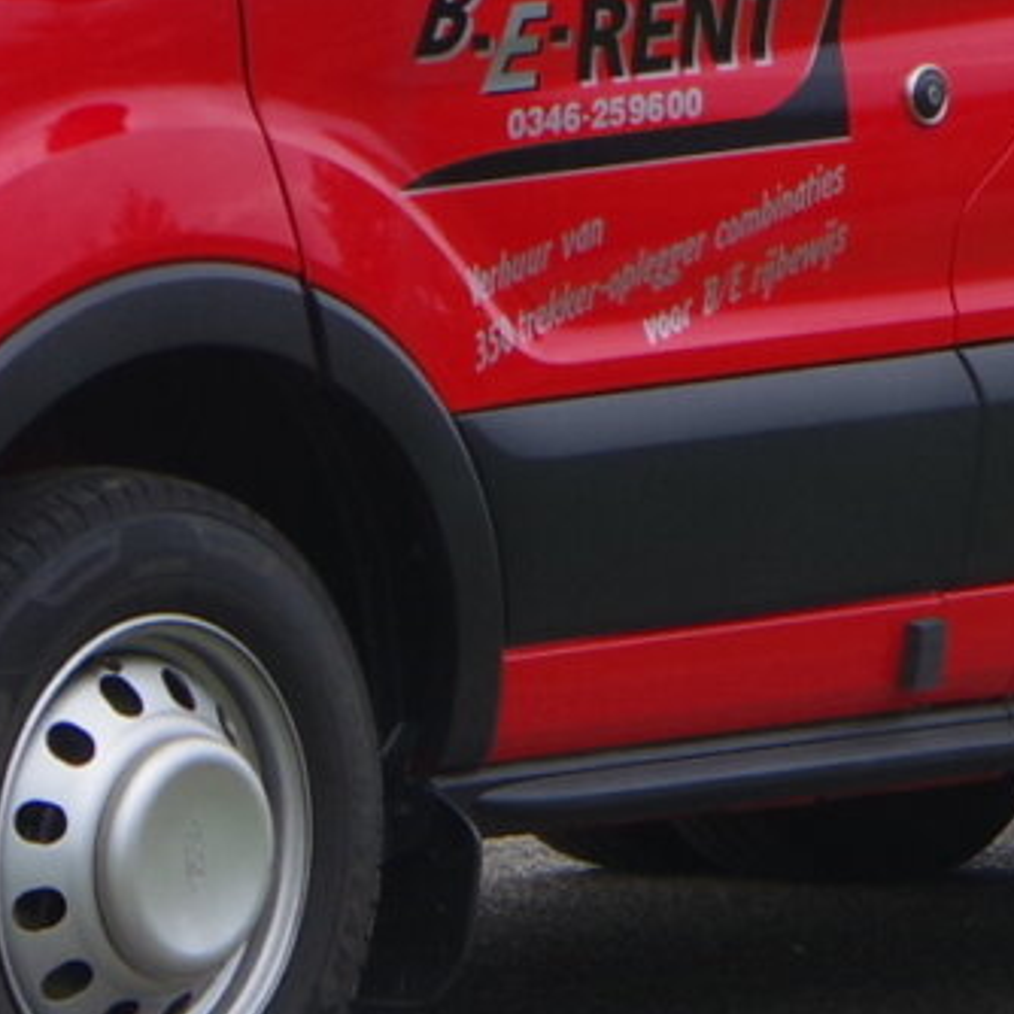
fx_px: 17034
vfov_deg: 3.4
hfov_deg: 3.4
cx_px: 1372
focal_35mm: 514
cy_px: -524
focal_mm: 53
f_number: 9
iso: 200
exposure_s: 1/200
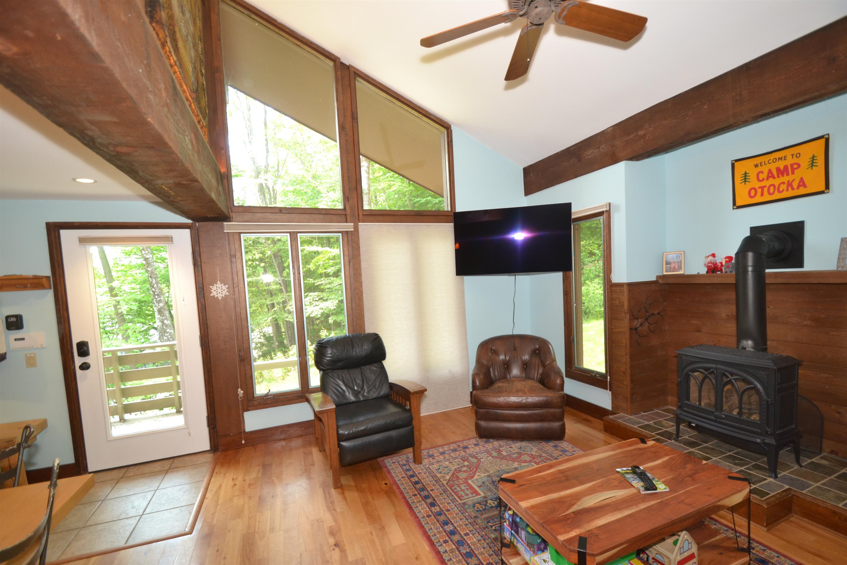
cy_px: 282
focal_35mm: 15
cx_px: 424
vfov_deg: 77.3
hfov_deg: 100.4
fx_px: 353
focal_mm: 10
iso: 800
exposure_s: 1/60
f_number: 4
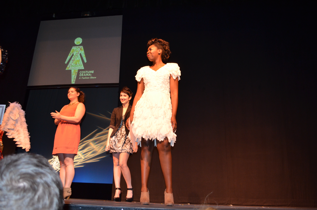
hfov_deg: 57.3
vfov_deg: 39.8
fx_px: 290
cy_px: 105
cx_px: 158
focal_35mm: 33
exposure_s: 1/60
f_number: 4
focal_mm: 22
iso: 1100
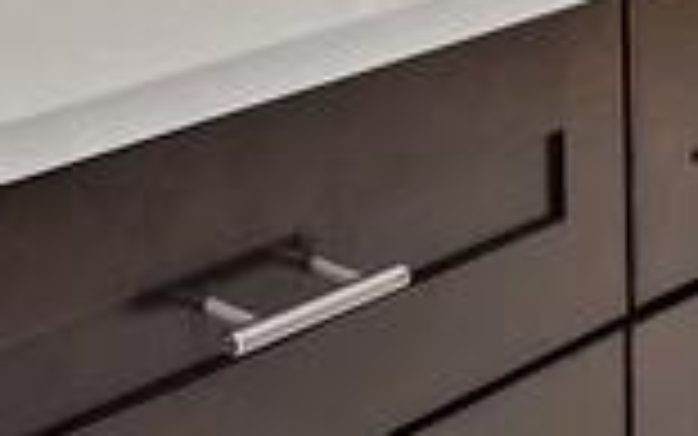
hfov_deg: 14.2
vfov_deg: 9.9
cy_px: -589
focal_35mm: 118
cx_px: -784
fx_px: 2245
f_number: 8
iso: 100
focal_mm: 20
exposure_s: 1/1.25
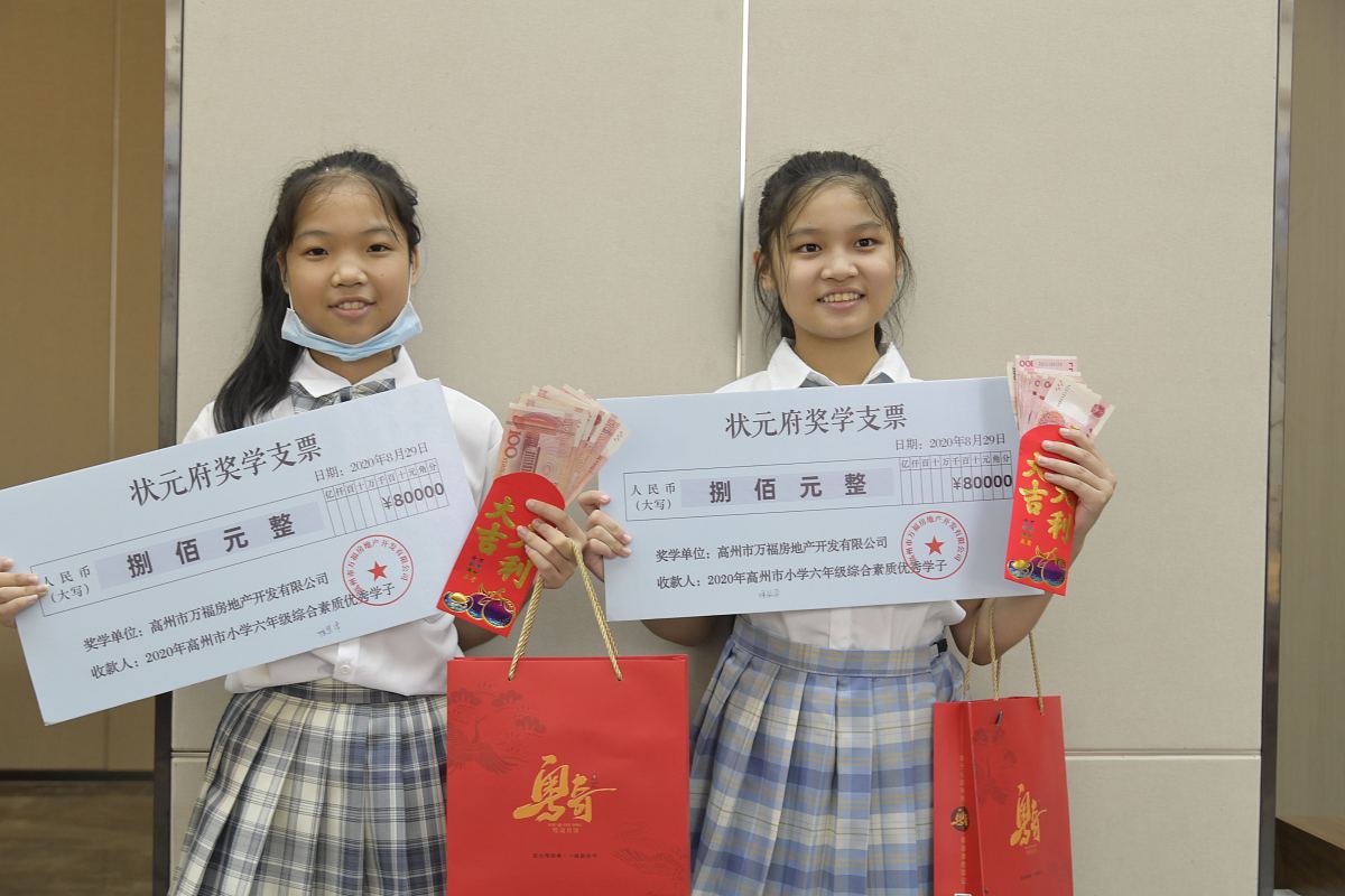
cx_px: 672
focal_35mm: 46
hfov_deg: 42.7
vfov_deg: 29.2
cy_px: 448
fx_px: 1718
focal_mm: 46
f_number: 5.6
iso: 1250
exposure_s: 1/160
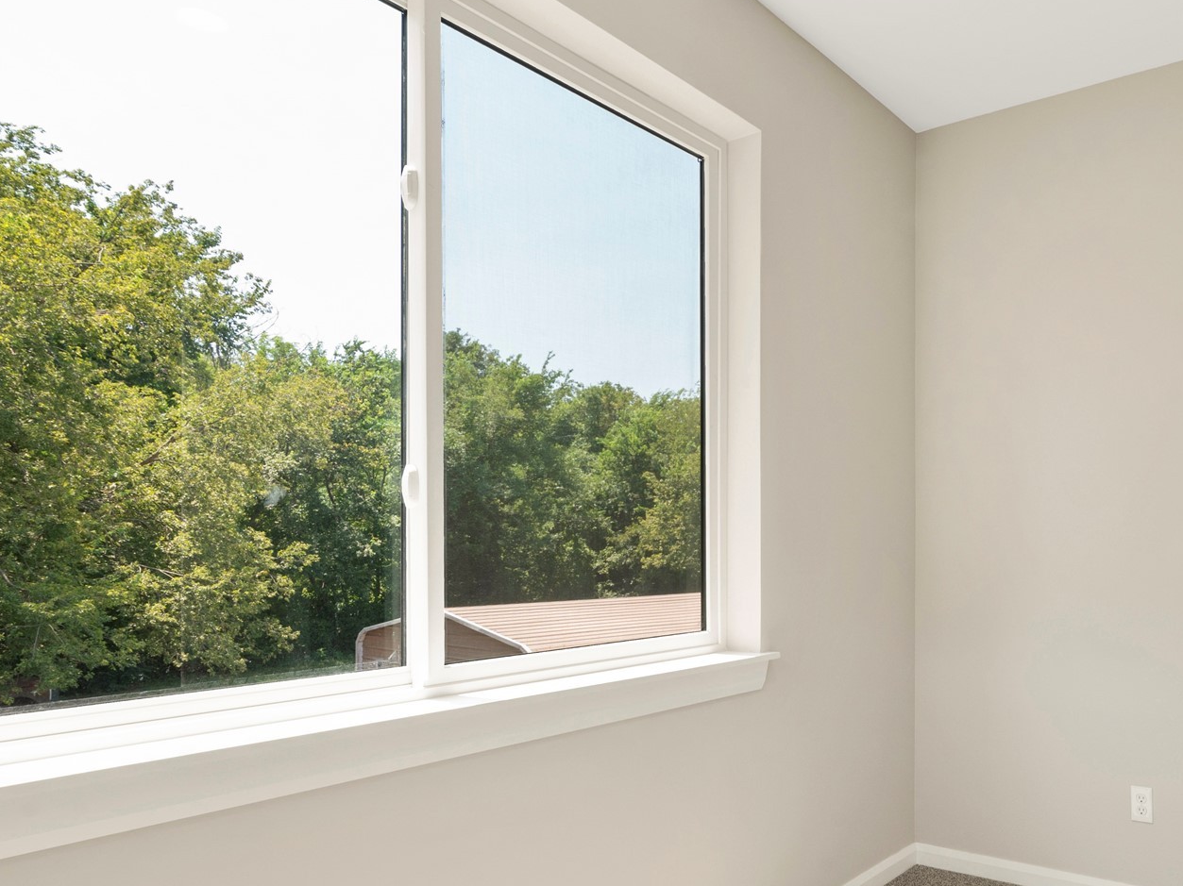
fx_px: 854
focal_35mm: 25
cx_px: 885
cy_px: 553
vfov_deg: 54.2
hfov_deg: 65.2
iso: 400
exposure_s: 1/30
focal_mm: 16
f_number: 9
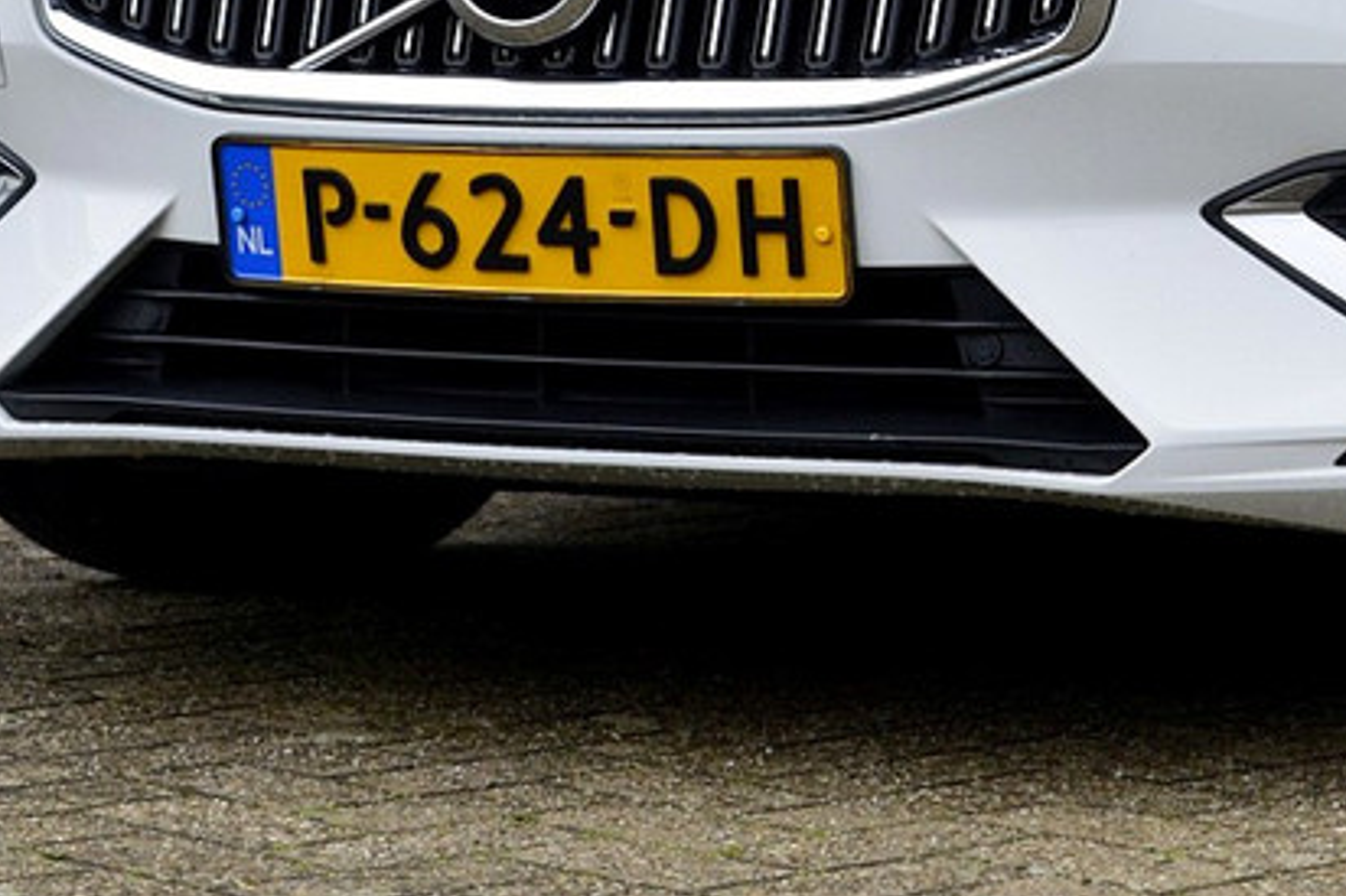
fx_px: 5008
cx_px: 1186
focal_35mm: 134
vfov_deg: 10.1
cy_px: -168
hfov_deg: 15.2
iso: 400
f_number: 10
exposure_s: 1/200
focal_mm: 36
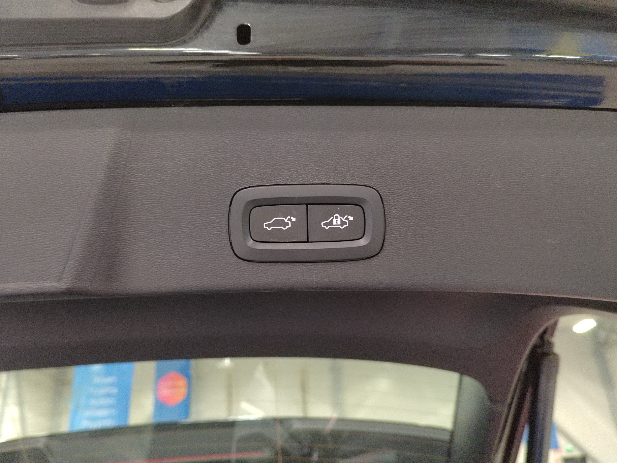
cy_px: 232
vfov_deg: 48.2
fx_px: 517
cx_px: 308
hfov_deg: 61.7
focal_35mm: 29
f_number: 1.9
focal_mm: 5.52
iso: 1597
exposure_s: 1/50
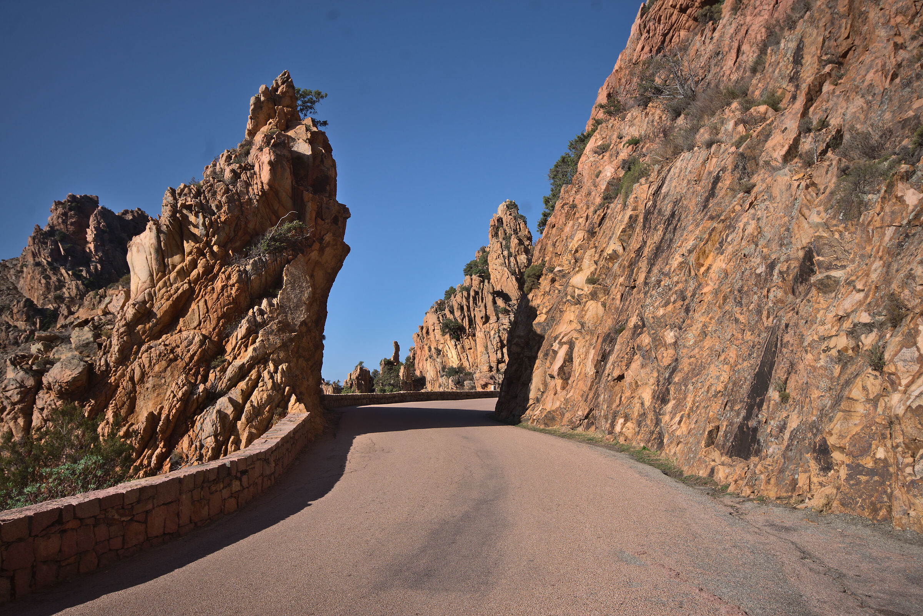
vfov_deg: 43.6
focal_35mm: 30
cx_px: 462
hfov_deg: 61.9
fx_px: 769
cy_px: 308
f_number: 8
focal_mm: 20
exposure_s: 1/500
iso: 200
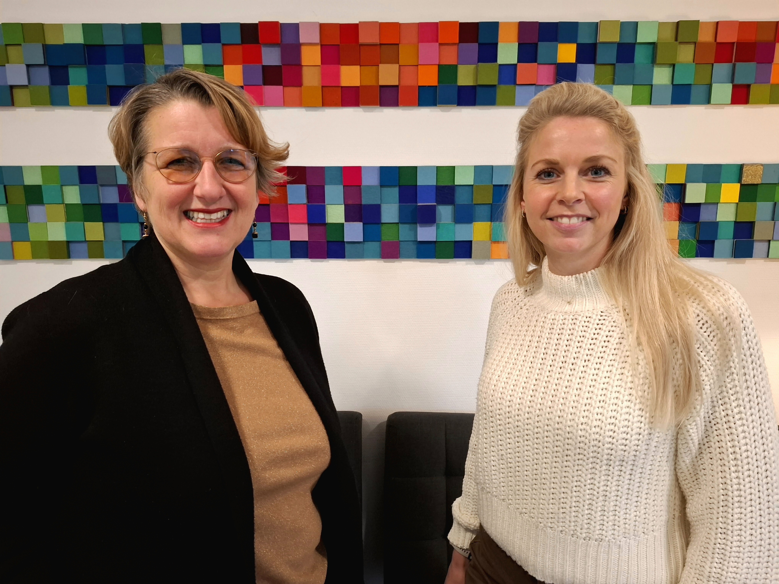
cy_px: 292
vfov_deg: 58.9
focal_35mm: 23
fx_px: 518
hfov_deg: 73.9
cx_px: 390
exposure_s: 1/30
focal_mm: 5.54
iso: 320
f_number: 1.8
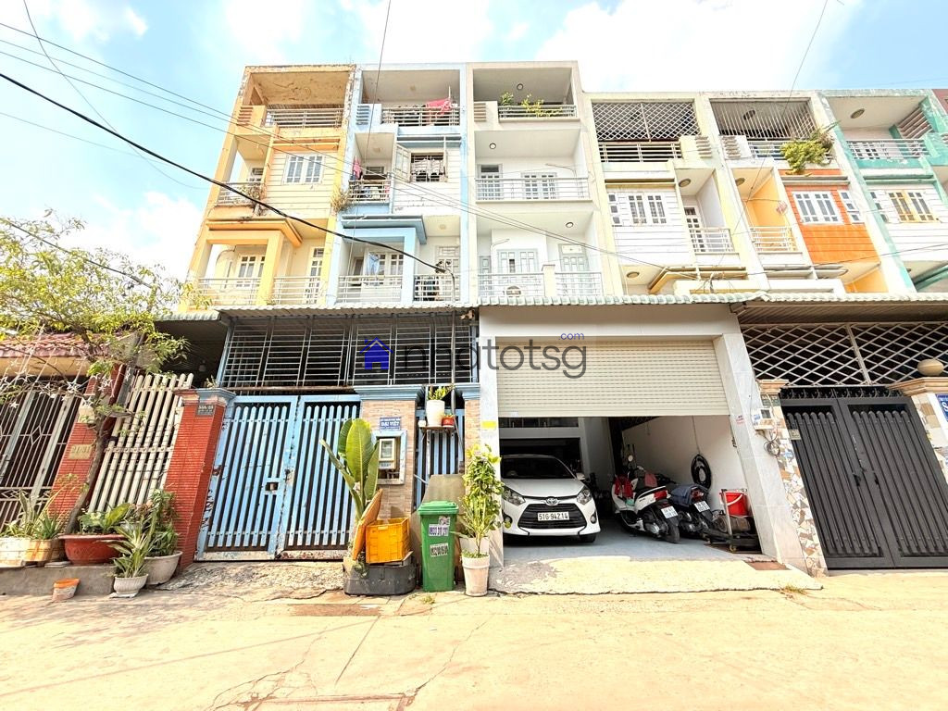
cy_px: 356
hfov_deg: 102.1
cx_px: 474
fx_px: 383
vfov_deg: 85.7
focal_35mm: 14
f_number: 2.2
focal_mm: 2.22
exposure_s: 1/830
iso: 50
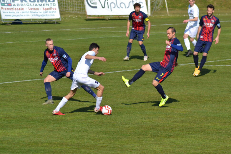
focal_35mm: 345
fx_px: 2214
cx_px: 116
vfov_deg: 4.0
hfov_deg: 6.0
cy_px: 77
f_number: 7.1
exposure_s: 1/2000
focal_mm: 230
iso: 400
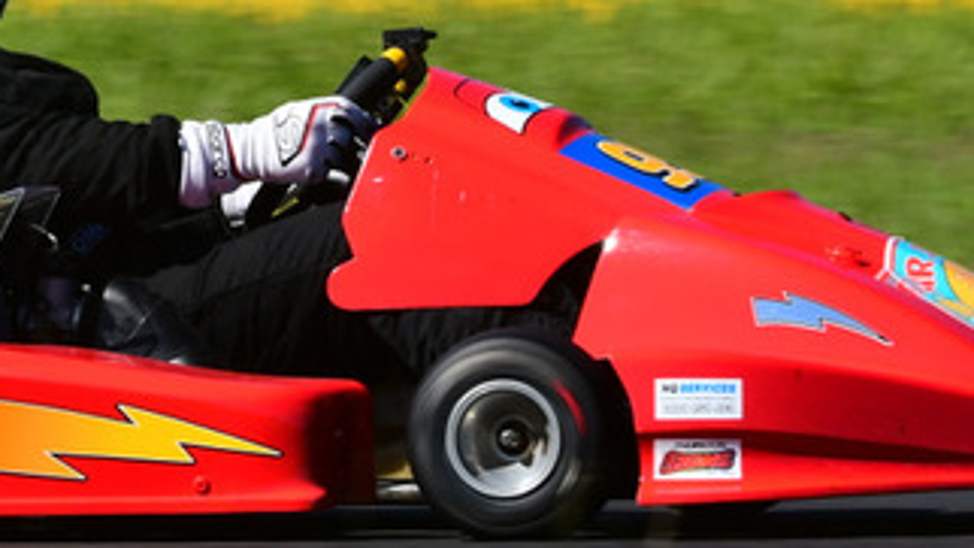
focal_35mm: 936
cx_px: 296
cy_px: -130
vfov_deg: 1.3
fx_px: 24170
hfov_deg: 2.3
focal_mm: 240
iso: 500
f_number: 13
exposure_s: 1/640
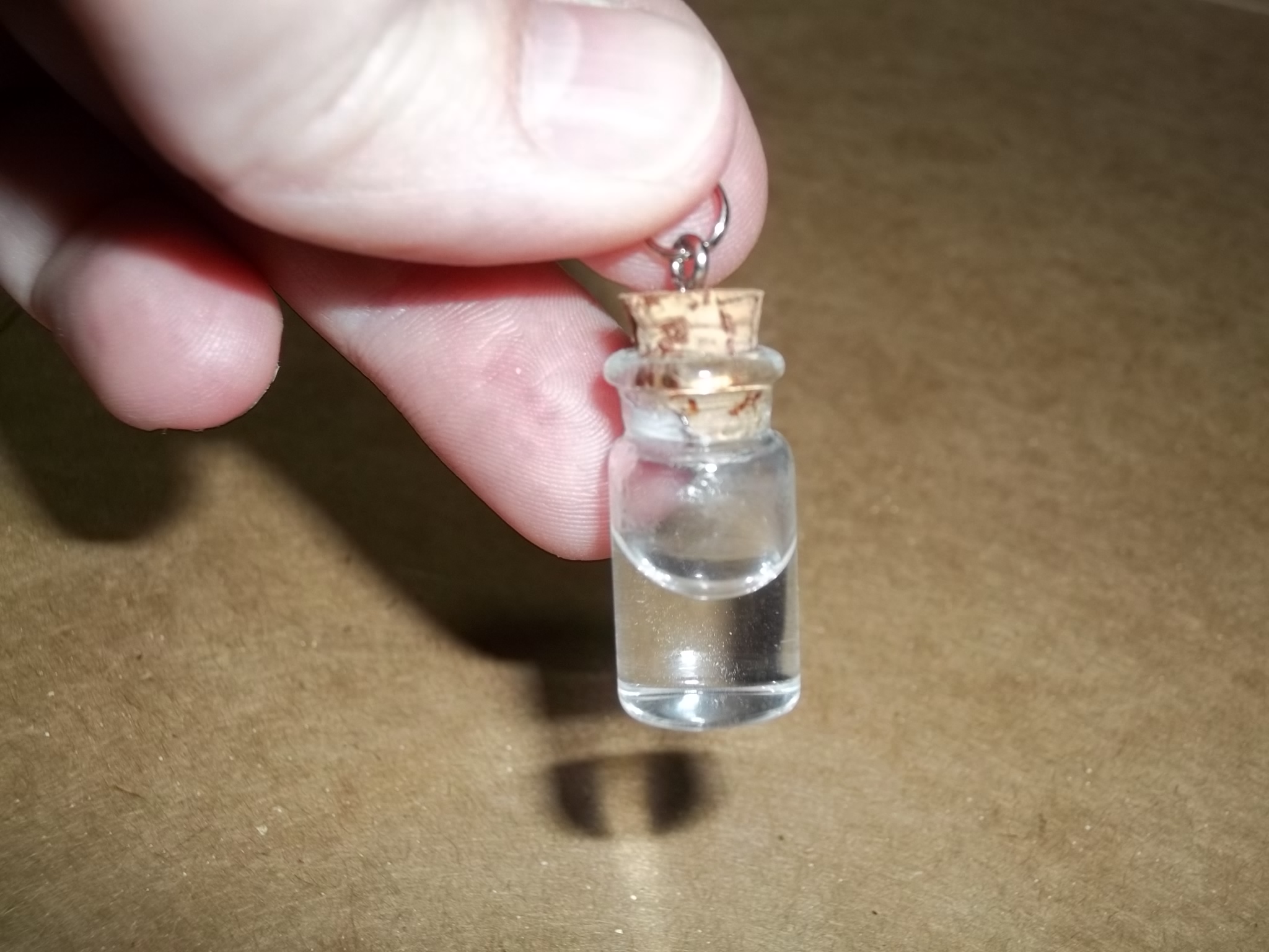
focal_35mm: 39
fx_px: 1430
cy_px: 476
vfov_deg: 36.8
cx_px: 634
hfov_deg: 47.9
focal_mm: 7.1
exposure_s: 1/40
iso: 80
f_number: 3.2
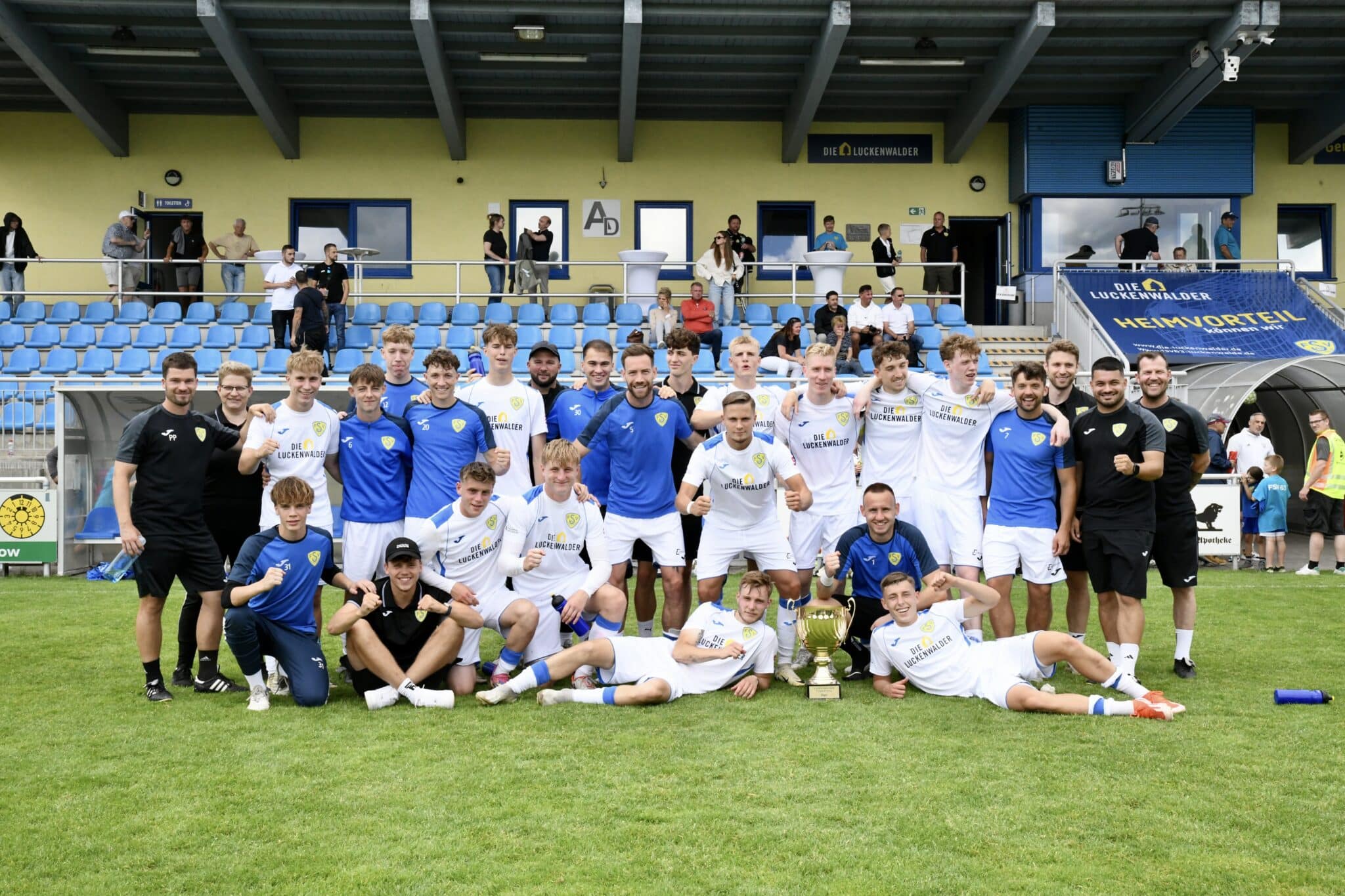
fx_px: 1494
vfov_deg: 33.4
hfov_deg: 48.5
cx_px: 672
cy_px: 448
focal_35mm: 40
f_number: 20
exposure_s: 1/640
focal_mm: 40
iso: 4000
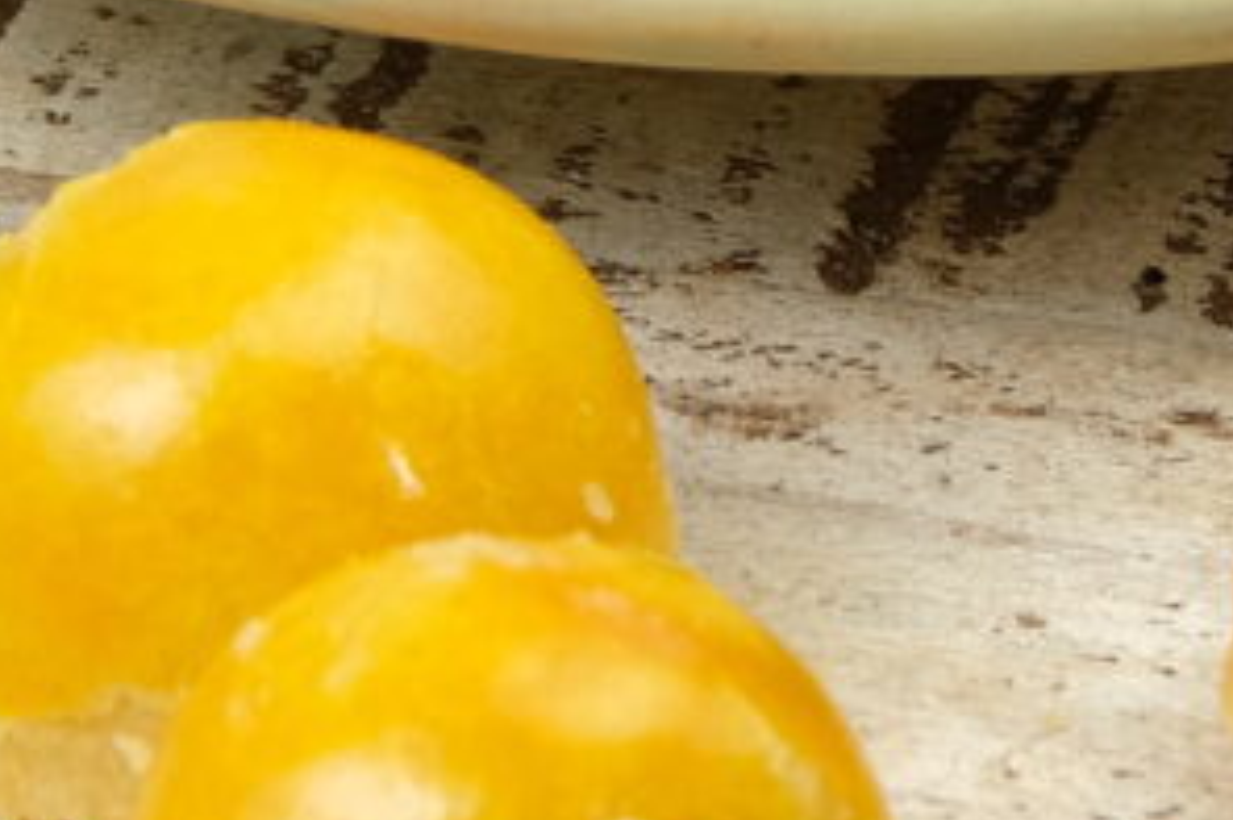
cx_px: 571
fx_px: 40630
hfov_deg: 1.7
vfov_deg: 1.2
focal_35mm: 1187
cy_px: -932
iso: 160
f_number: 11
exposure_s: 1/125
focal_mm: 156.1
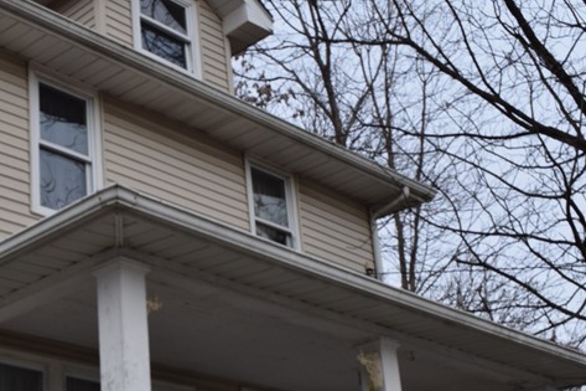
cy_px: 344
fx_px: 1009
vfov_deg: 21.5
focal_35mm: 62
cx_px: 40
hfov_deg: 30.7
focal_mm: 18
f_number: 8
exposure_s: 1/250
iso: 400
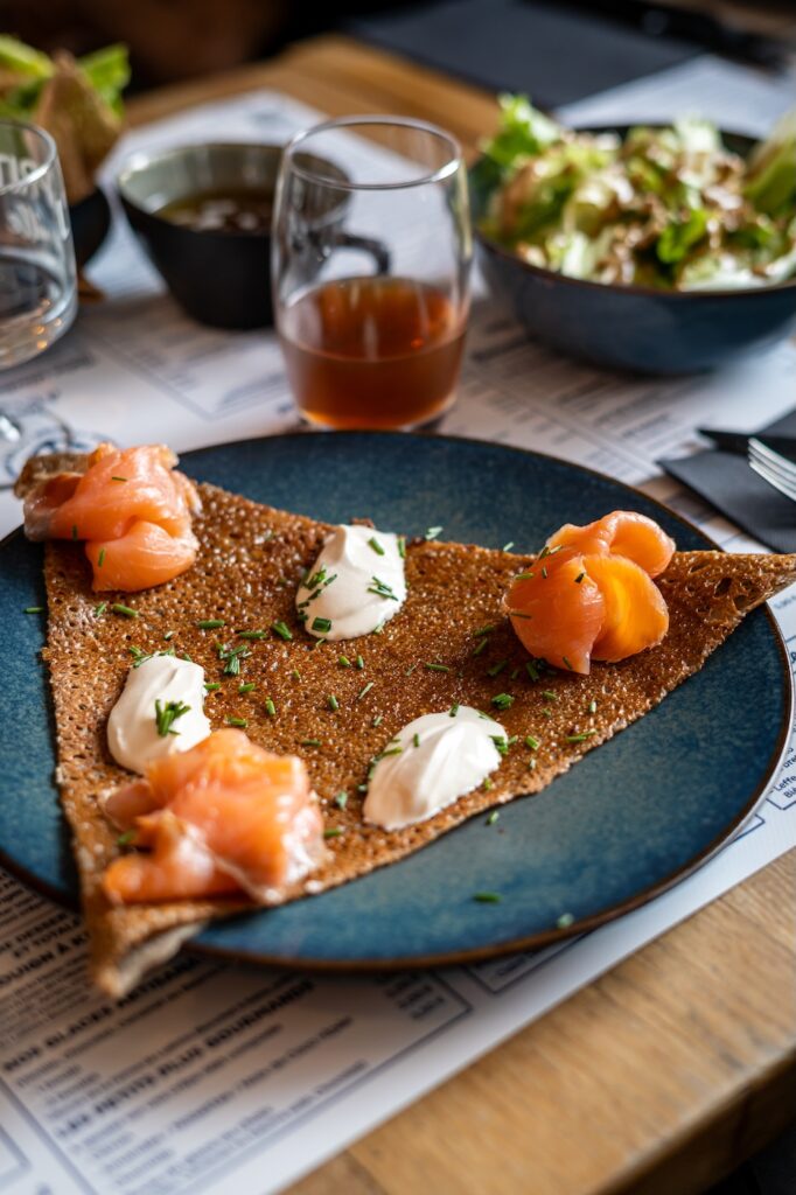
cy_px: 598
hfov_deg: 27.0
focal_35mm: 50
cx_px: 398
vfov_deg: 39.6
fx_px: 1659
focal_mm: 50
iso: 200
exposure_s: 1/50
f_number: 2.8
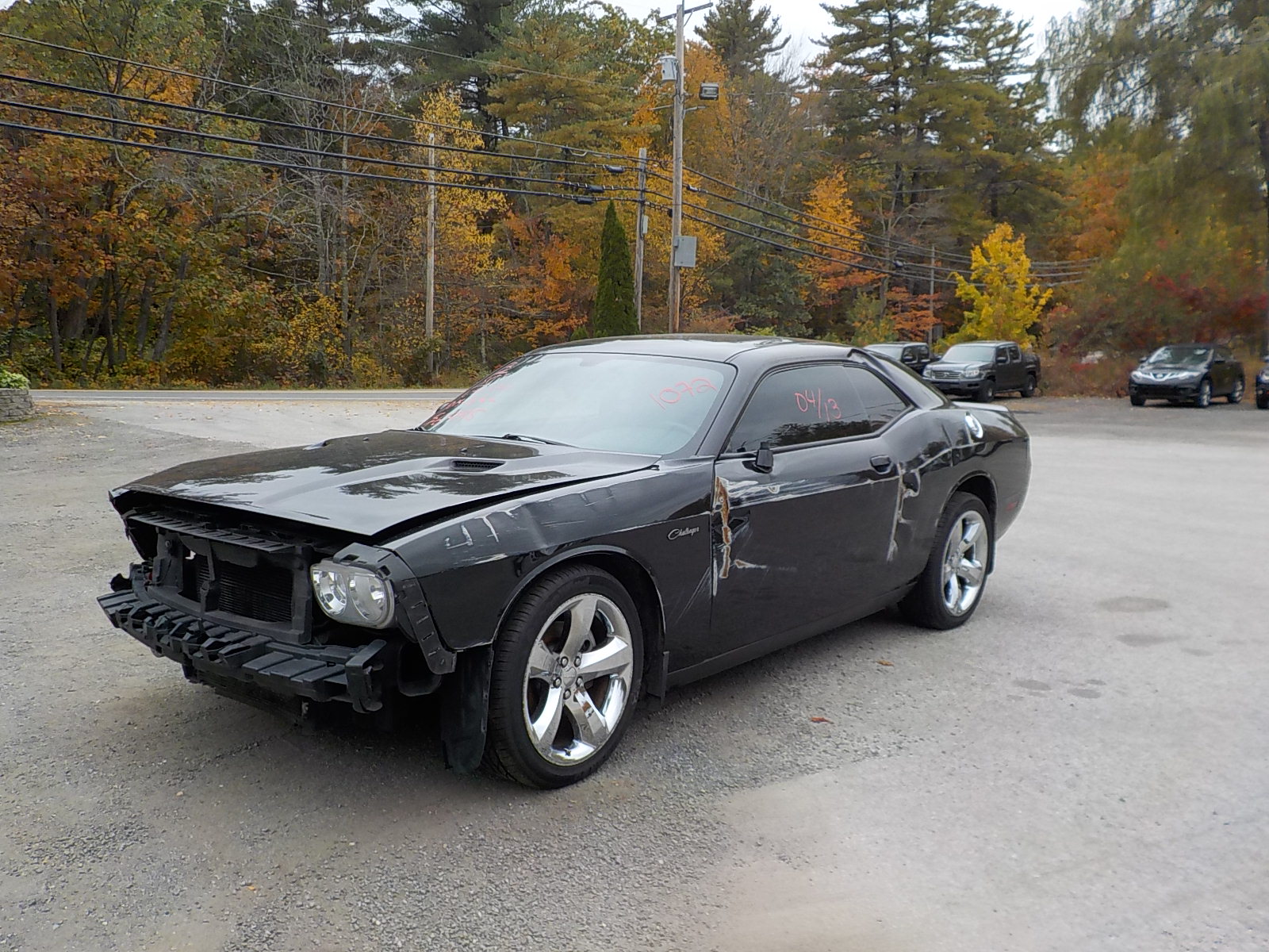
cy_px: 476
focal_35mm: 30
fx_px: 1100
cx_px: 634
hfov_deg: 60.0
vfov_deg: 46.8
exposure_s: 1/320
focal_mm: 4.1
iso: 125
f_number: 3.3
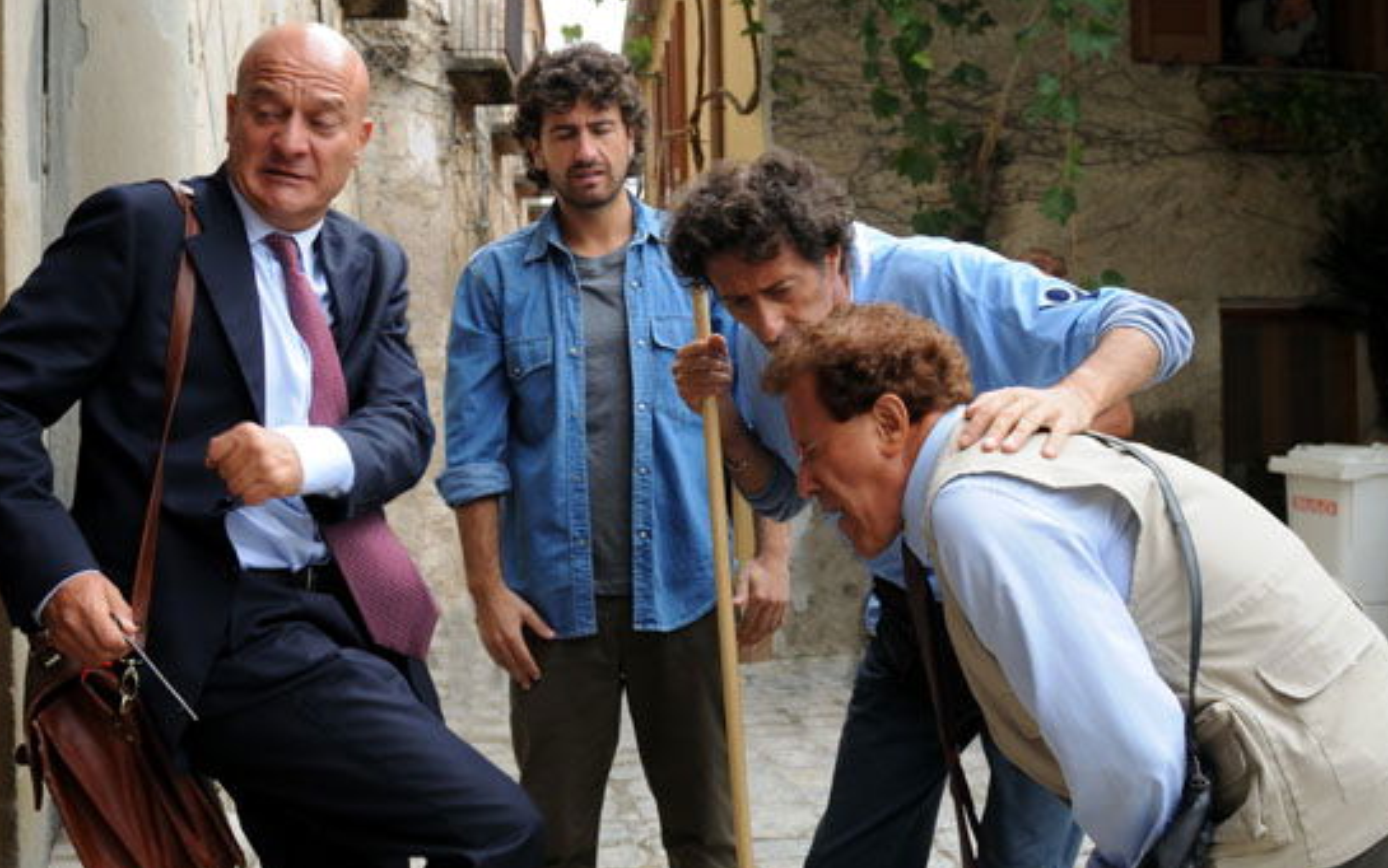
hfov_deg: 46.2
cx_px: 693
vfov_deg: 29.8
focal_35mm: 43
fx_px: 1627
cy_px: 368
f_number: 5.6
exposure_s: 1/500
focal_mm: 24
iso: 800
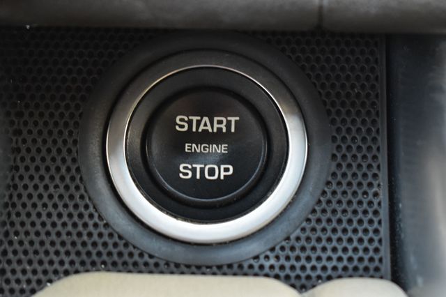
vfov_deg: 16.5
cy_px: 148
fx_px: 1022
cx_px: 223
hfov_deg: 24.6
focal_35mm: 82
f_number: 6.3
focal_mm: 55
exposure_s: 1/15
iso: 1600
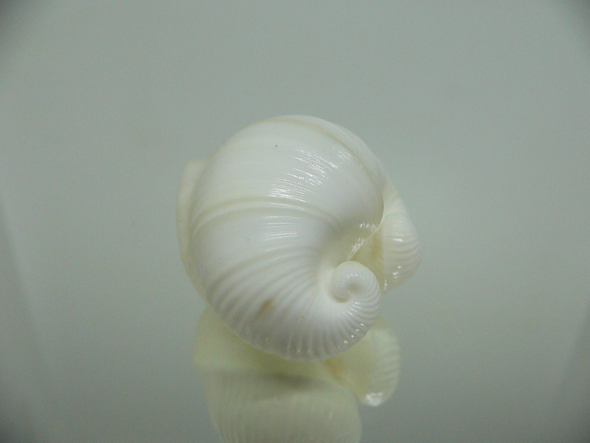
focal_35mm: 35
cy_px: 222
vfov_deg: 40.7
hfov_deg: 52.6
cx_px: 295
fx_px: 597
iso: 200
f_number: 2.8
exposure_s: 1/60
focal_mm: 4.6
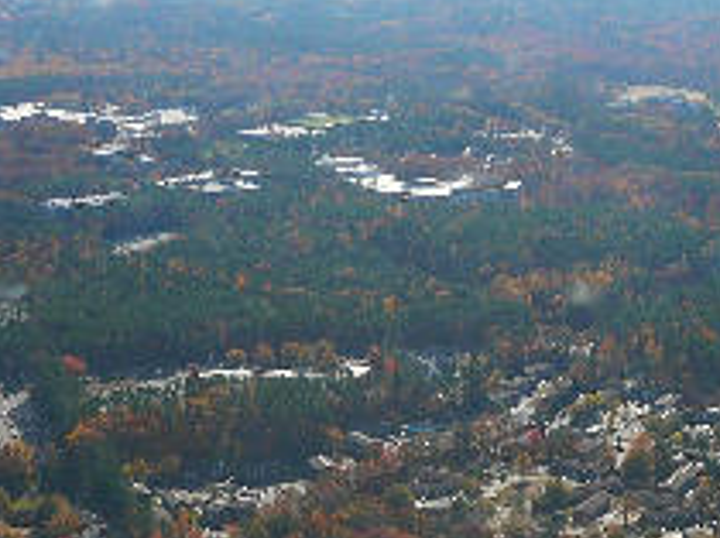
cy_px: 350
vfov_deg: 16.5
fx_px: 1849
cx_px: 554
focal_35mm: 89
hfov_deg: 21.8
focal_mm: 5.2
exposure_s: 1/400
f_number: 5
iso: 80
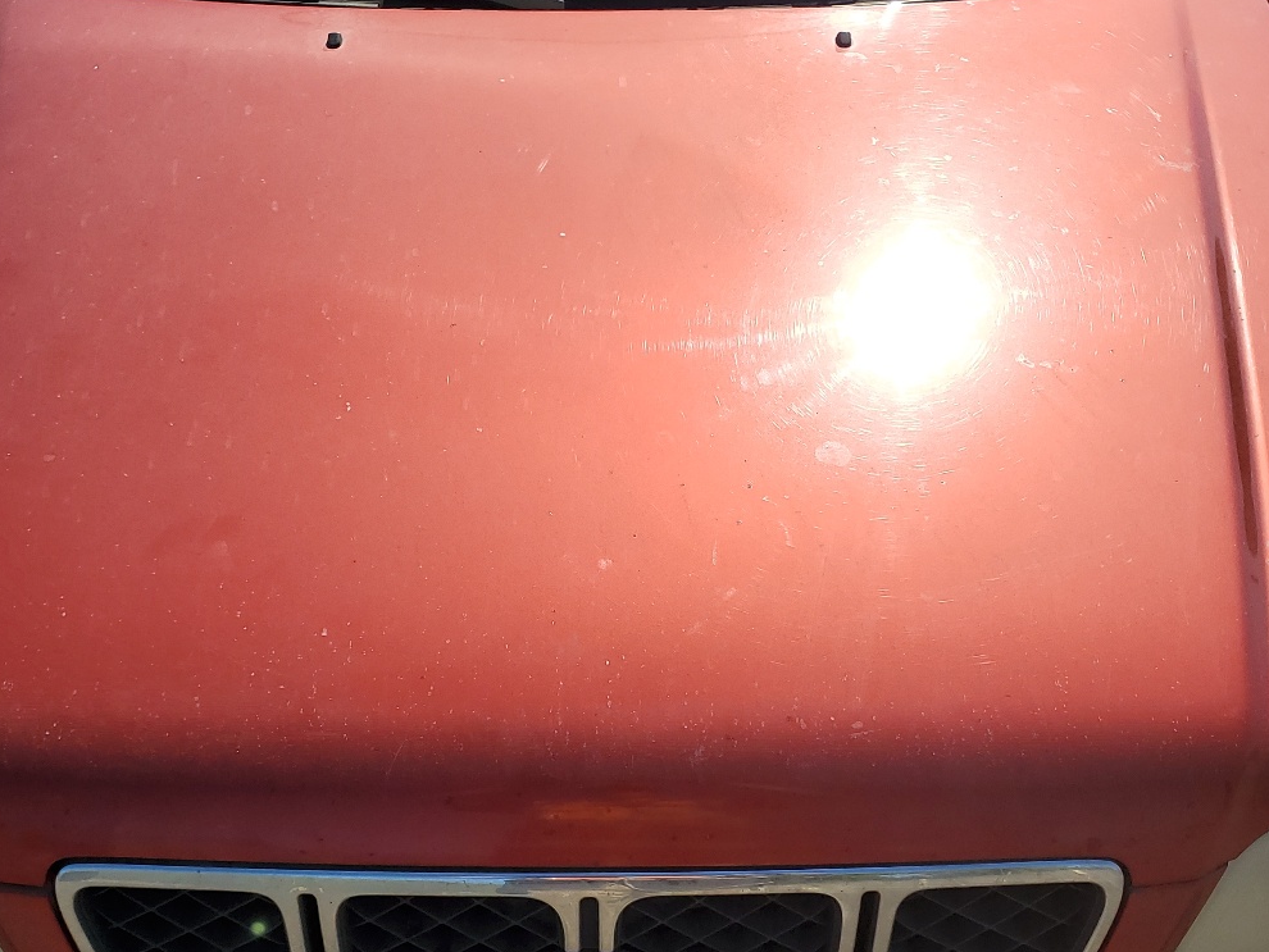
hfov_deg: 44.8
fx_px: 1540
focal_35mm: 42
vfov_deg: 34.0
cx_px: 627
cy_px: 637
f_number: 1.5
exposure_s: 1/5000
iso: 50
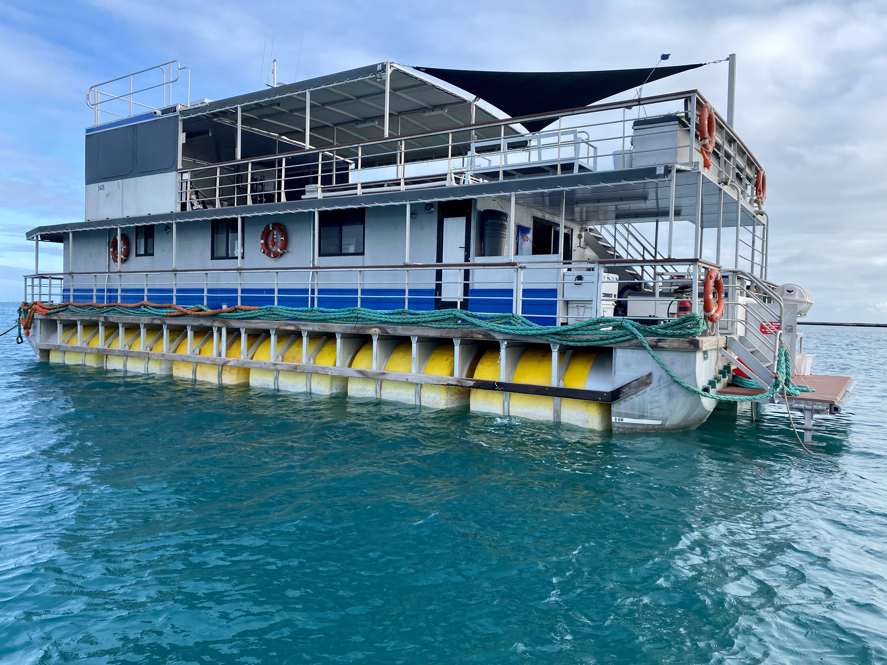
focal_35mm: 26
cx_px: 444
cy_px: 332
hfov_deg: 67.3
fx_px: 666
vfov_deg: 53.1
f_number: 1.8
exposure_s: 1/884
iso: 32
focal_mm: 4.25
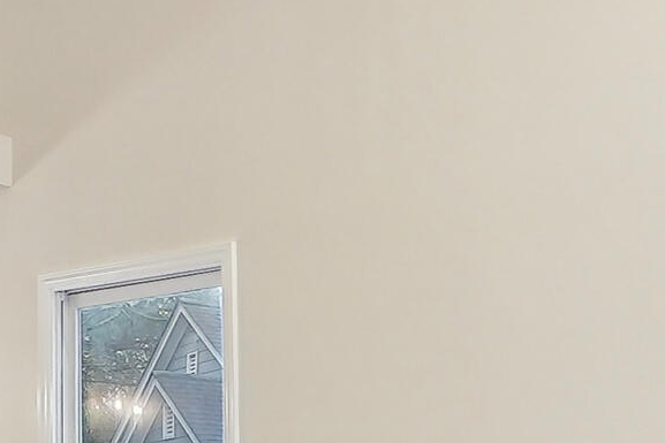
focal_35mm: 78
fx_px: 1441
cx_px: 532
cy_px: 536
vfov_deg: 16.7
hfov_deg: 25.5
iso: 400
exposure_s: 1/8
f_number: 8
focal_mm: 10
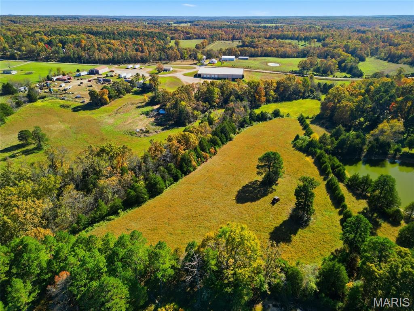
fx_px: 287
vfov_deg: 56.8
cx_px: 207
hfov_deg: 71.6
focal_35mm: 24
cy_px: 156
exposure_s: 1/725
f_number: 1.7
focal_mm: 6.7
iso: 100
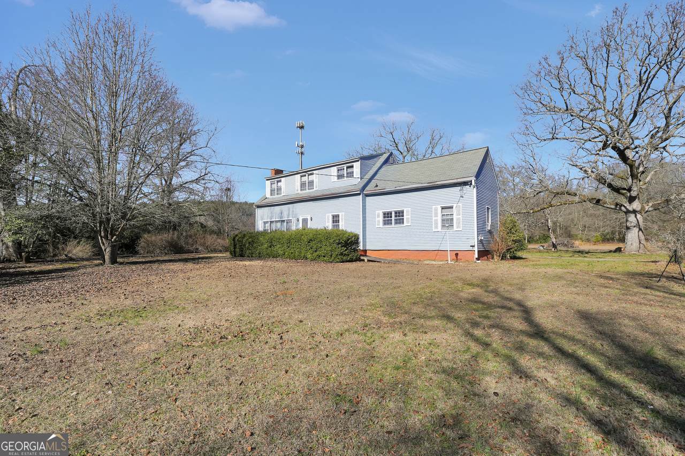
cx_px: 342
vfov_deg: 69.6
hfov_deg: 92.4
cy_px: 228
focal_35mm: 17
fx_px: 328
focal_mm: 11.5
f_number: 6.3
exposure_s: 1/400
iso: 100
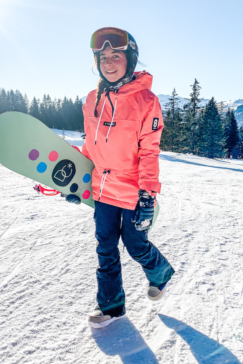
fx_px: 304
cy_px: 169
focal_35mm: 30
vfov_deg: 61.9
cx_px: 115
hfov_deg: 43.6
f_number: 1.8
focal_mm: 4.25
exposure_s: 1/5000
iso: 25
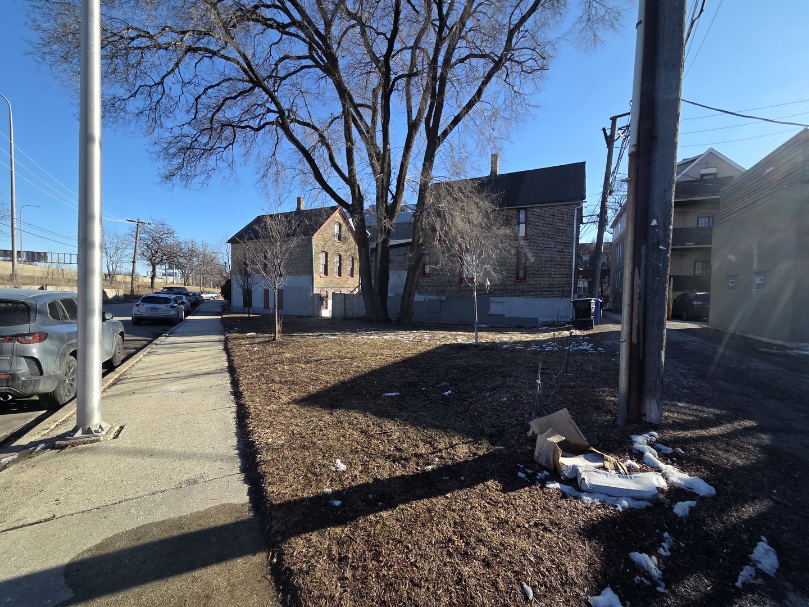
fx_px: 304
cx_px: 404
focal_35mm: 13
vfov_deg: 89.9
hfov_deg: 106.2
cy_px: 304
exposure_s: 1/1081
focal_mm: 2.2
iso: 50
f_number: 2.2
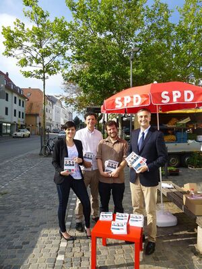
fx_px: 195
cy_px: 134
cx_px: 101
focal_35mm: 25
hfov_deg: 54.9
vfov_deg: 69.4
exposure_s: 1/640
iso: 100
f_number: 3.1
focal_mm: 4.5
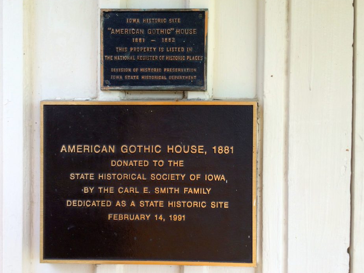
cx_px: 177
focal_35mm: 32
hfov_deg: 56.8
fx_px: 336
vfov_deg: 44.2
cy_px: 139
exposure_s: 1/277
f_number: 2.2
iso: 32
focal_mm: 4.15
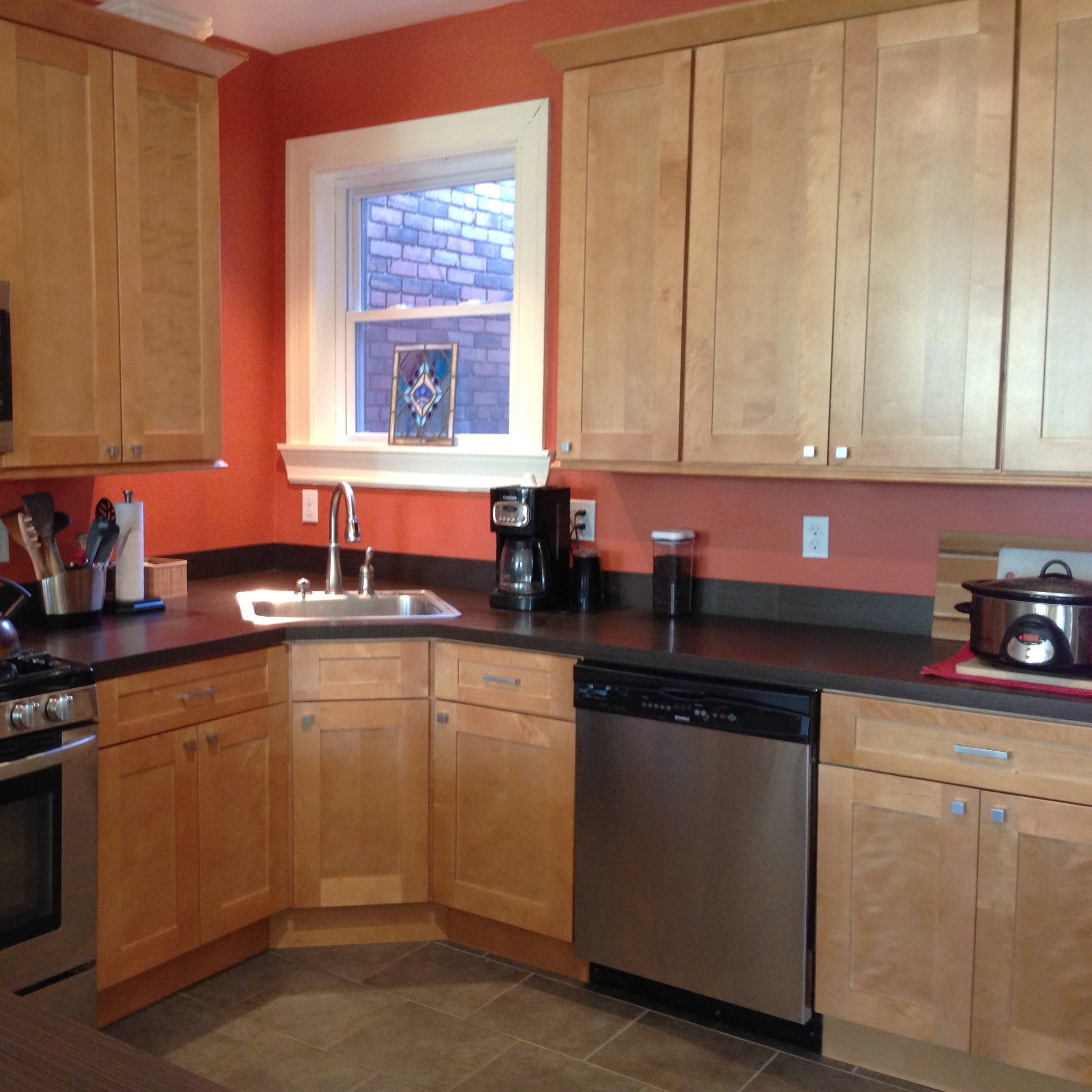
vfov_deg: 42.8
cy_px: 545
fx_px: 1392
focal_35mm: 39
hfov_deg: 42.3
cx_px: 365
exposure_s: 1/20
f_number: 2.4
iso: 200
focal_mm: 4.13
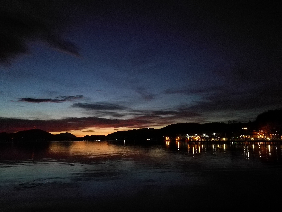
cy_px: 106
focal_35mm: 27
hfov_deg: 65.3
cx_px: 141
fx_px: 220
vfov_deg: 51.4
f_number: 2.2
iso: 3200
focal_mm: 4.5
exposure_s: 1/17.1
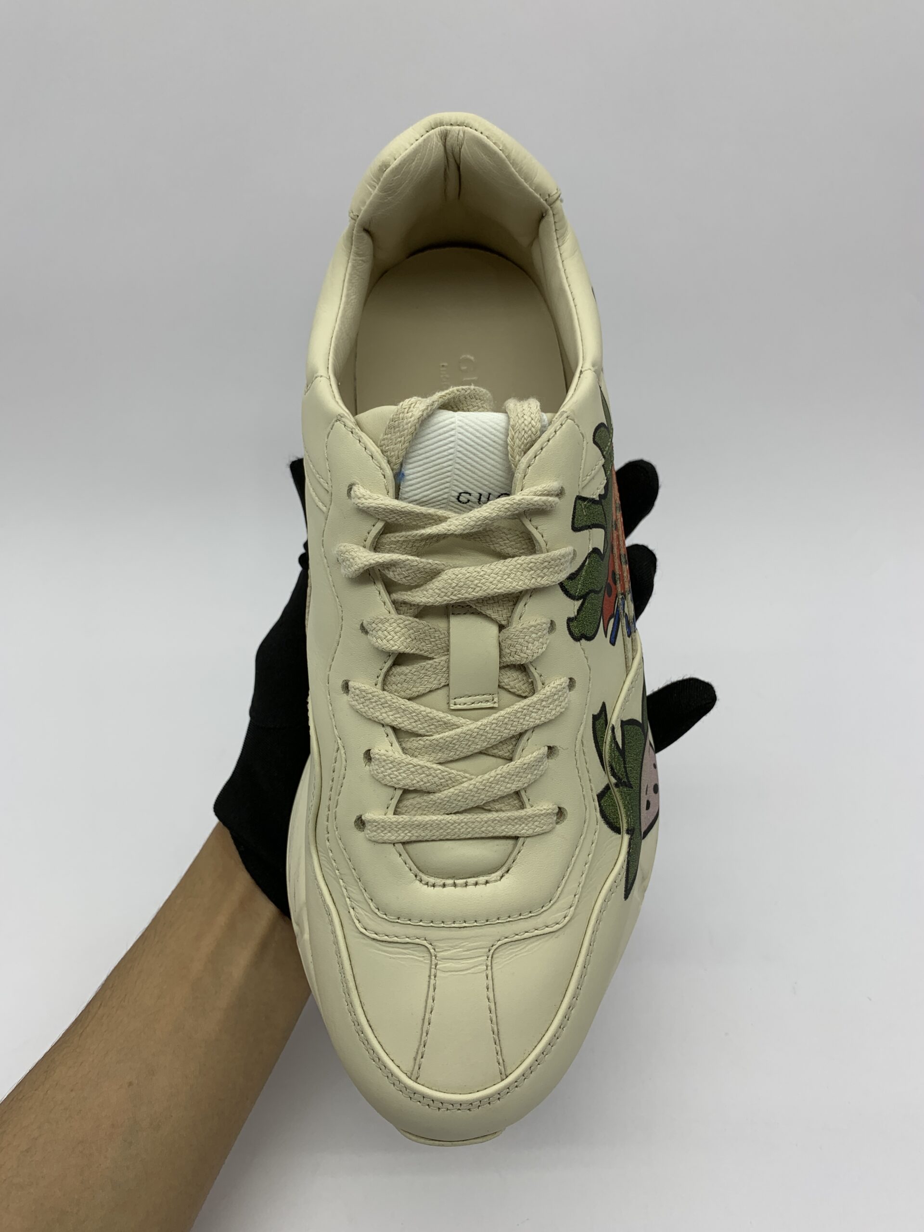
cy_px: 616
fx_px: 925
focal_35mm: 26
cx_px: 462
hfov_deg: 53.1
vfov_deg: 67.3
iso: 25
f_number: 1.8
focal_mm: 4.25
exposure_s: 1/151
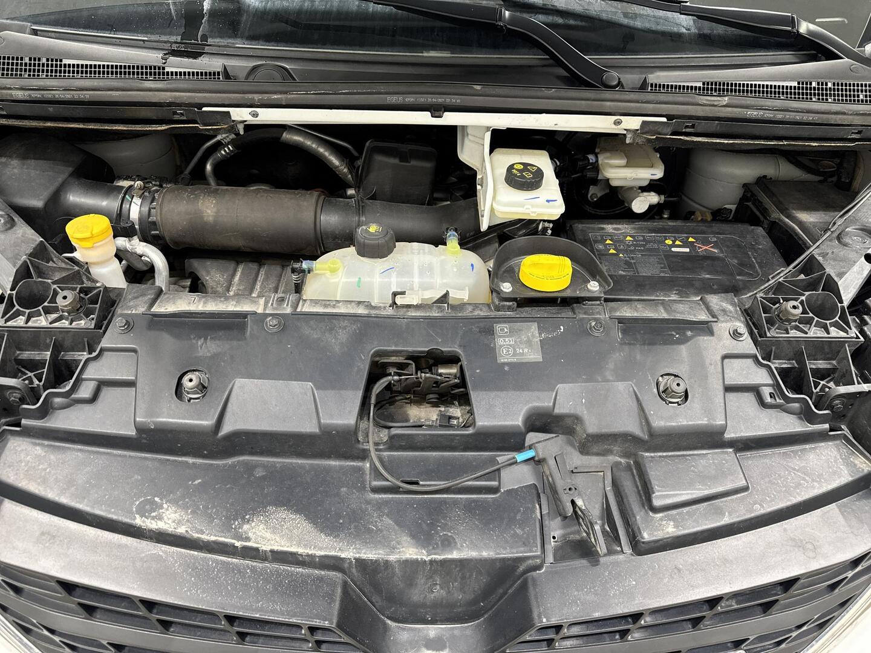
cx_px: 436
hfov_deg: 71.6
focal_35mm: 24
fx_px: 604
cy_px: 326
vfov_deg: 56.8
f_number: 1.78
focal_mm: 6.76
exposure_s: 1/50
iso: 320
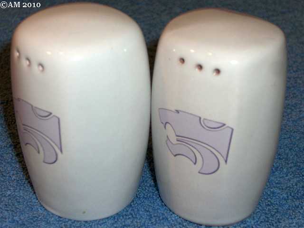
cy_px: 114
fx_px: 817
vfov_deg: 15.9
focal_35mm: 93
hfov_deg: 21.1
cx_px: 152
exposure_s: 1/60
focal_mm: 19.4
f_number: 4.8
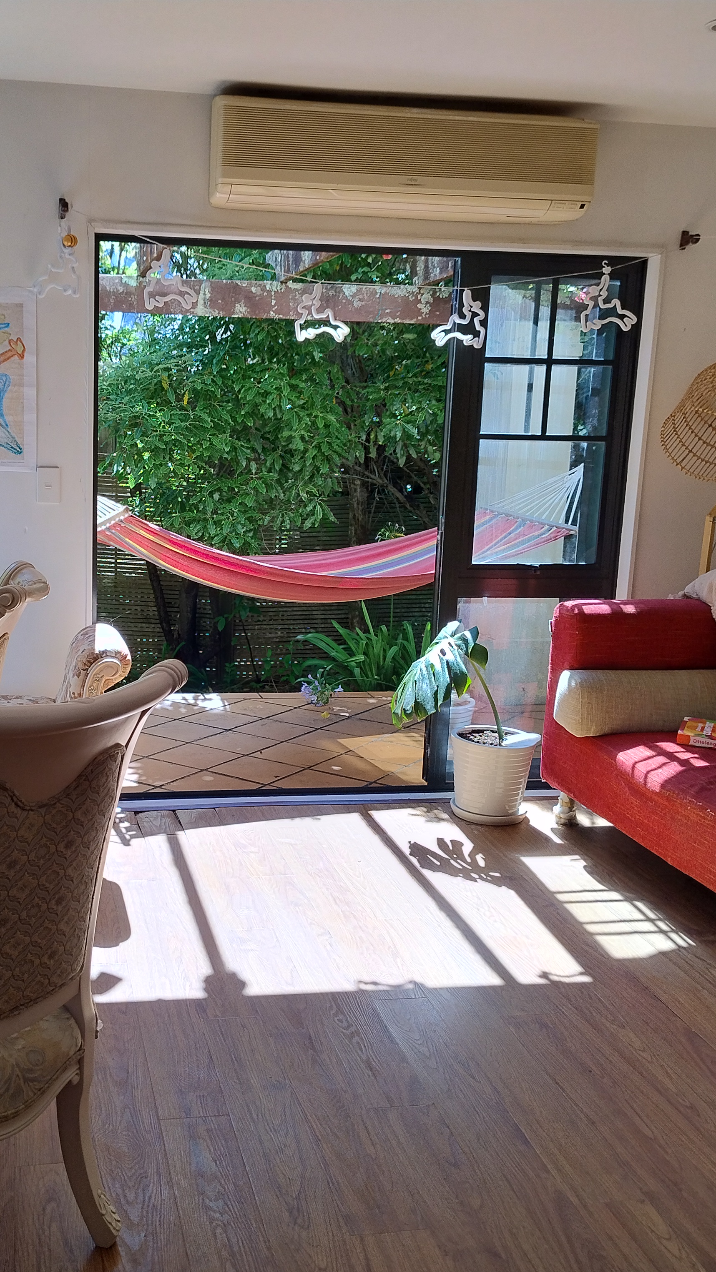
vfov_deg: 56.6
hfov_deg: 33.2
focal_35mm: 35
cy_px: 639
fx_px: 1181
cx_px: 197
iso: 100
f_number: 1.8
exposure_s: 1/234
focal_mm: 5.56
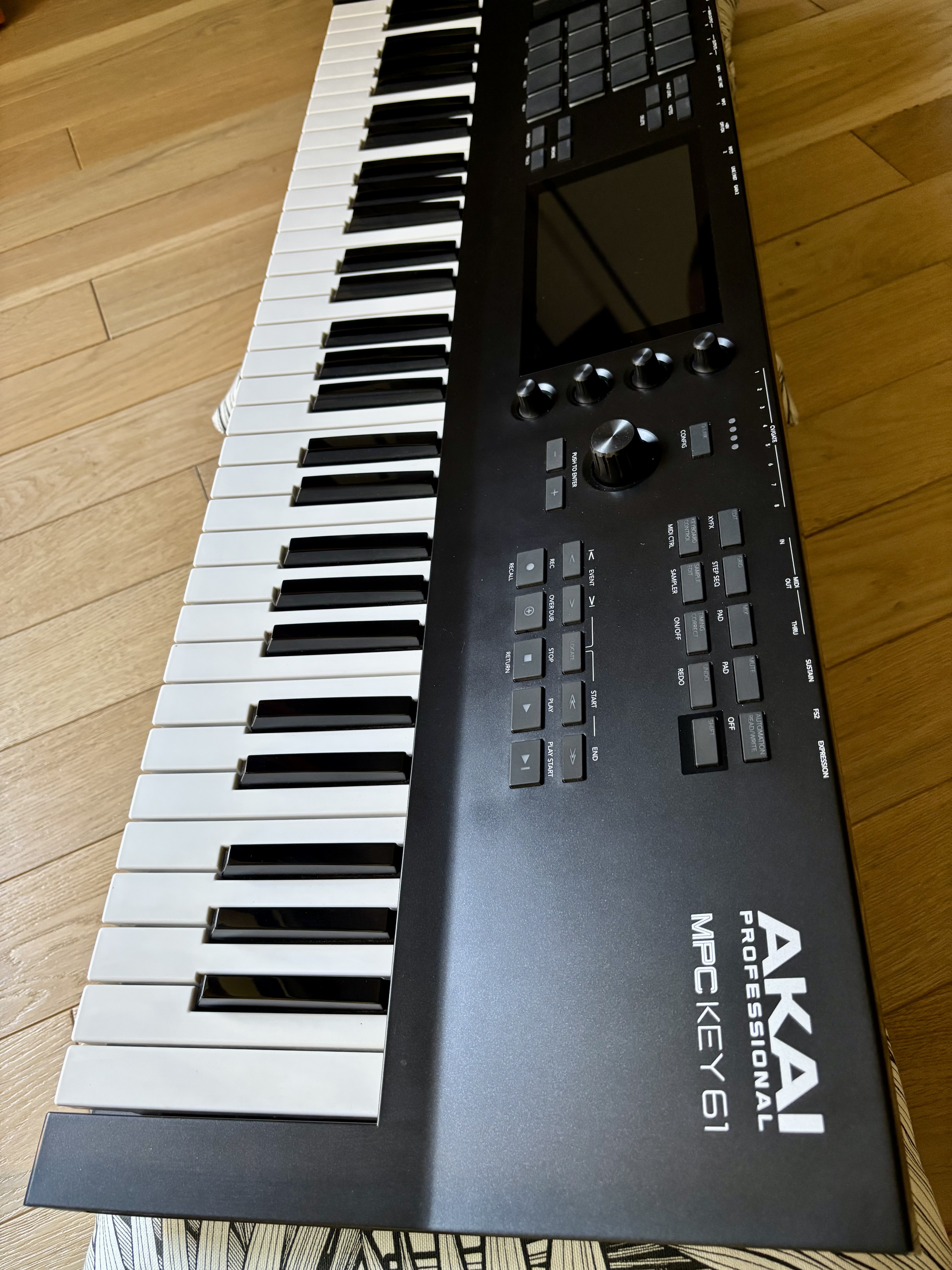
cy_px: 635
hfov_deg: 53.1
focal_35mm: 26
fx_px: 953
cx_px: 476
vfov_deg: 67.3
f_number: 1.6
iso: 250
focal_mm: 5.96
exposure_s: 1/60
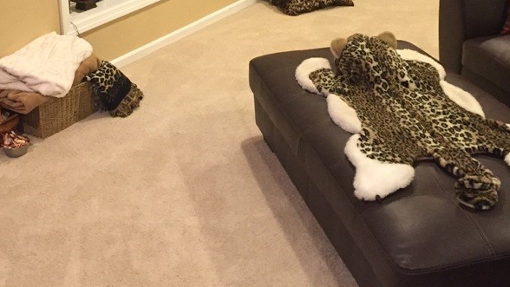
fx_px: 744
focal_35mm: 55
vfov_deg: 20.9
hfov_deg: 37.7
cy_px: -16
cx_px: 214
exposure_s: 1/20
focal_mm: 4.15
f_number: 2.2
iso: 250
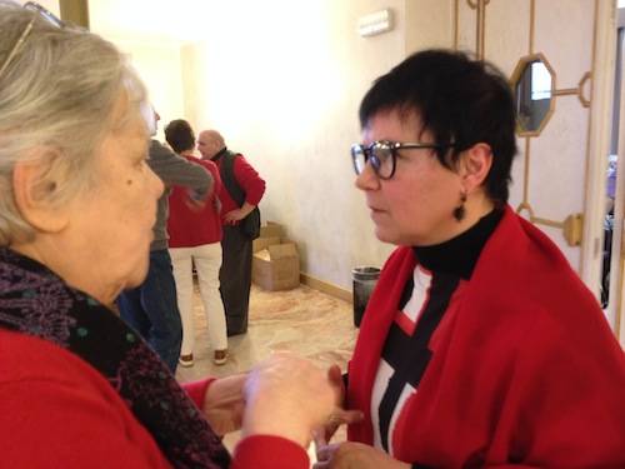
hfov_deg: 52.6
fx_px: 632
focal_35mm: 35
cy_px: 234
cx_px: 312
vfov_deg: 40.7
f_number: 2.4
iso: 250
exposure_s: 1/20
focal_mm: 4.28
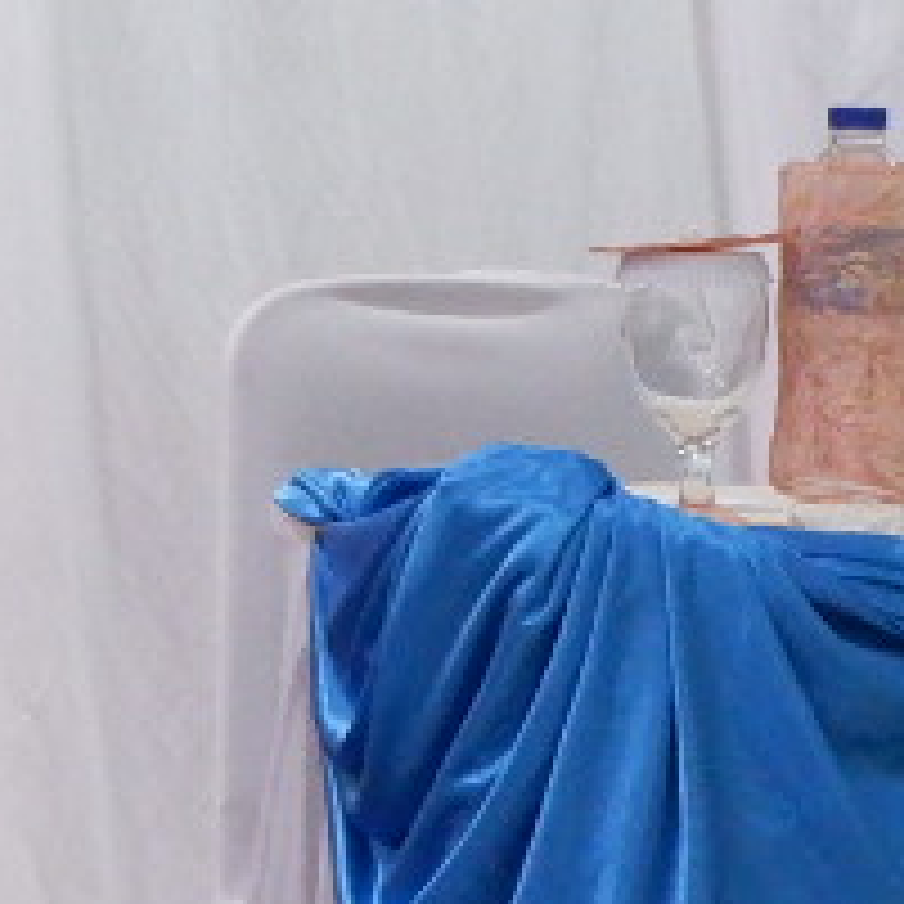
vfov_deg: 6.4
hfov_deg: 6.2
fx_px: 7977
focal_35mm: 270
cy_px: -360
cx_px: -1282
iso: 3200
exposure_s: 1/34
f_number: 4.4
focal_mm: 24.2
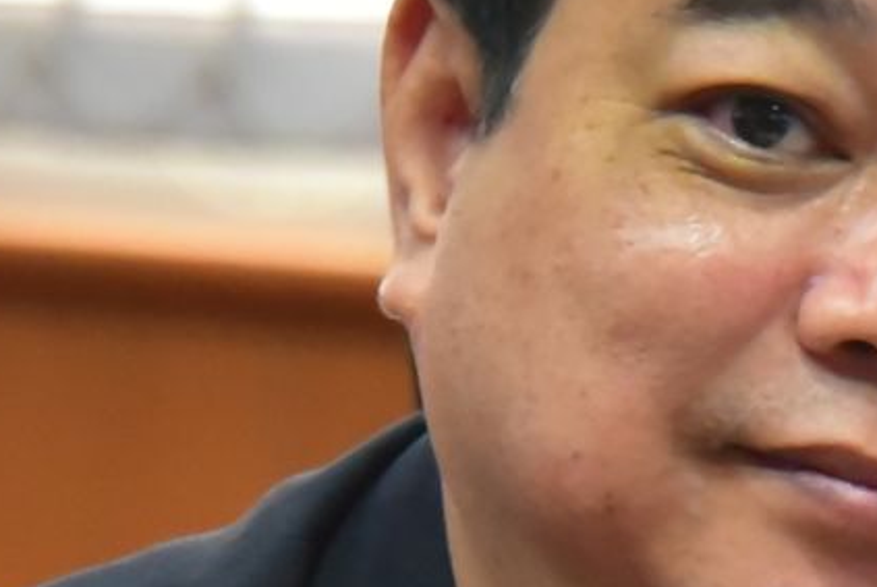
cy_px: 878
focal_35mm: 797
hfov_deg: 2.6
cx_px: 871
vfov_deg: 1.7
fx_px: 19435
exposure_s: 1/160
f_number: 6.3
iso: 6400
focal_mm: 135
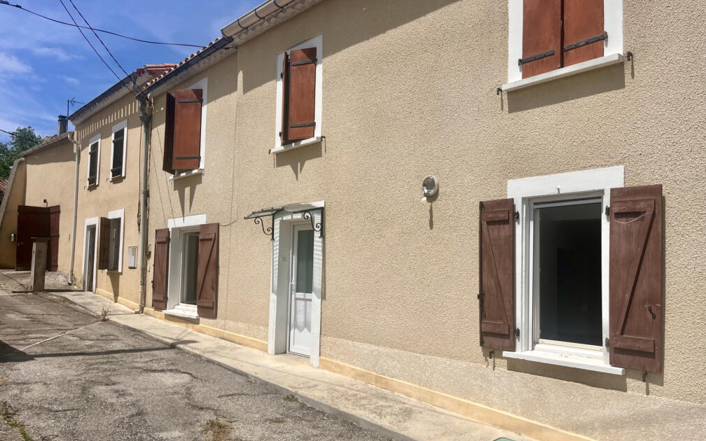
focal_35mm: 28
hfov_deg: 66.5
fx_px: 539
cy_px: 233
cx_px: 358
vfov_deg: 44.5
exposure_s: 1/7874
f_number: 1.6
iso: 50
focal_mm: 5.1
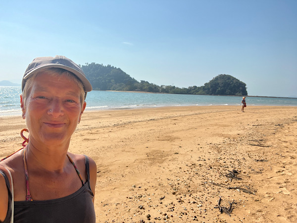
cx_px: 148
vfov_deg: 58.9
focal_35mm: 23
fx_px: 197
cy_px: 112
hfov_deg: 73.9
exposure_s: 1/1418
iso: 32
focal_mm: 2.71
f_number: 2.2
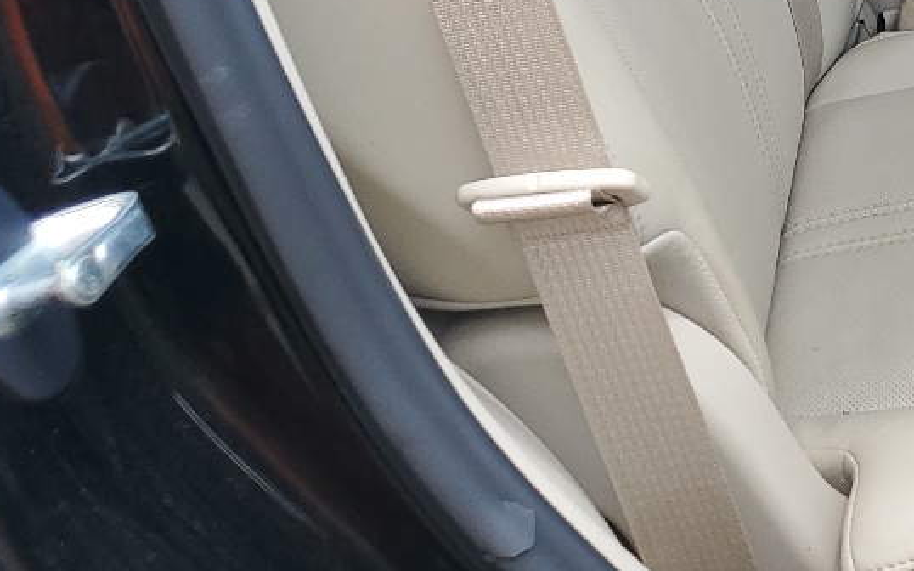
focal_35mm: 82
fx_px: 2042
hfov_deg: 22.4
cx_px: 1203
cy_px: -338
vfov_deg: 14.6
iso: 50
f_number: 1.5
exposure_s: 1/227
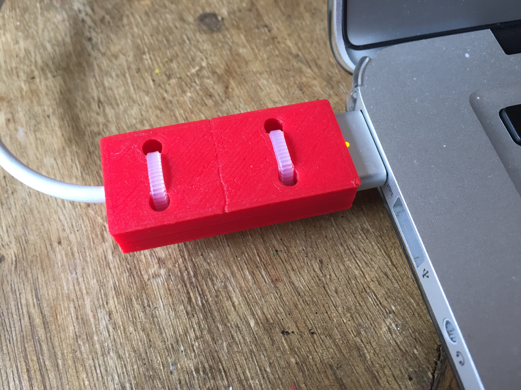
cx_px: 260
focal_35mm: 29
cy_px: 195
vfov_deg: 48.2
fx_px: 436
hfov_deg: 61.7
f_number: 2.2
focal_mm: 4.15
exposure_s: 1/30
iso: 40
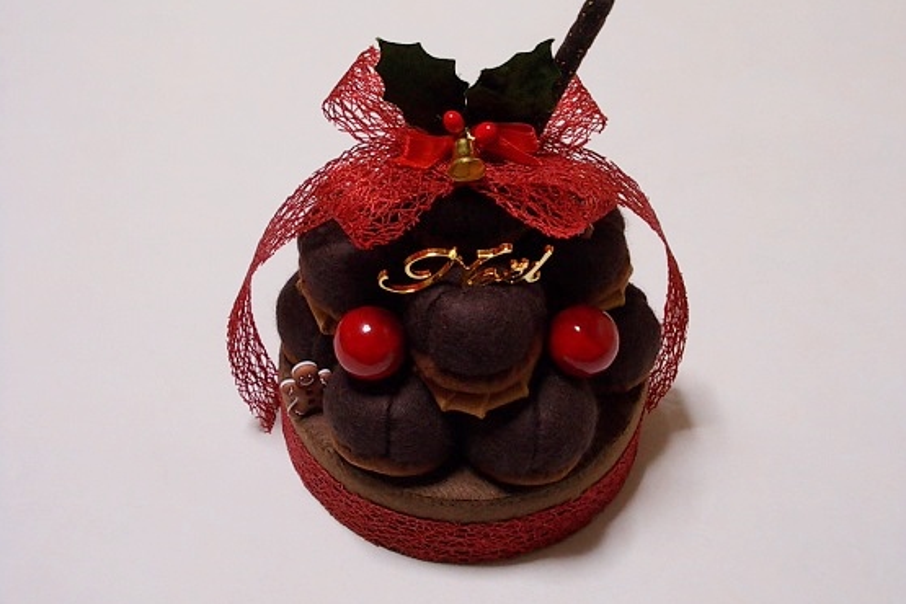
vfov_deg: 21.6
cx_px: 455
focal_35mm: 63
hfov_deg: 31.9
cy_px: 300
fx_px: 1585
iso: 200
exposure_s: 1/15
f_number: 4
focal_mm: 8.5
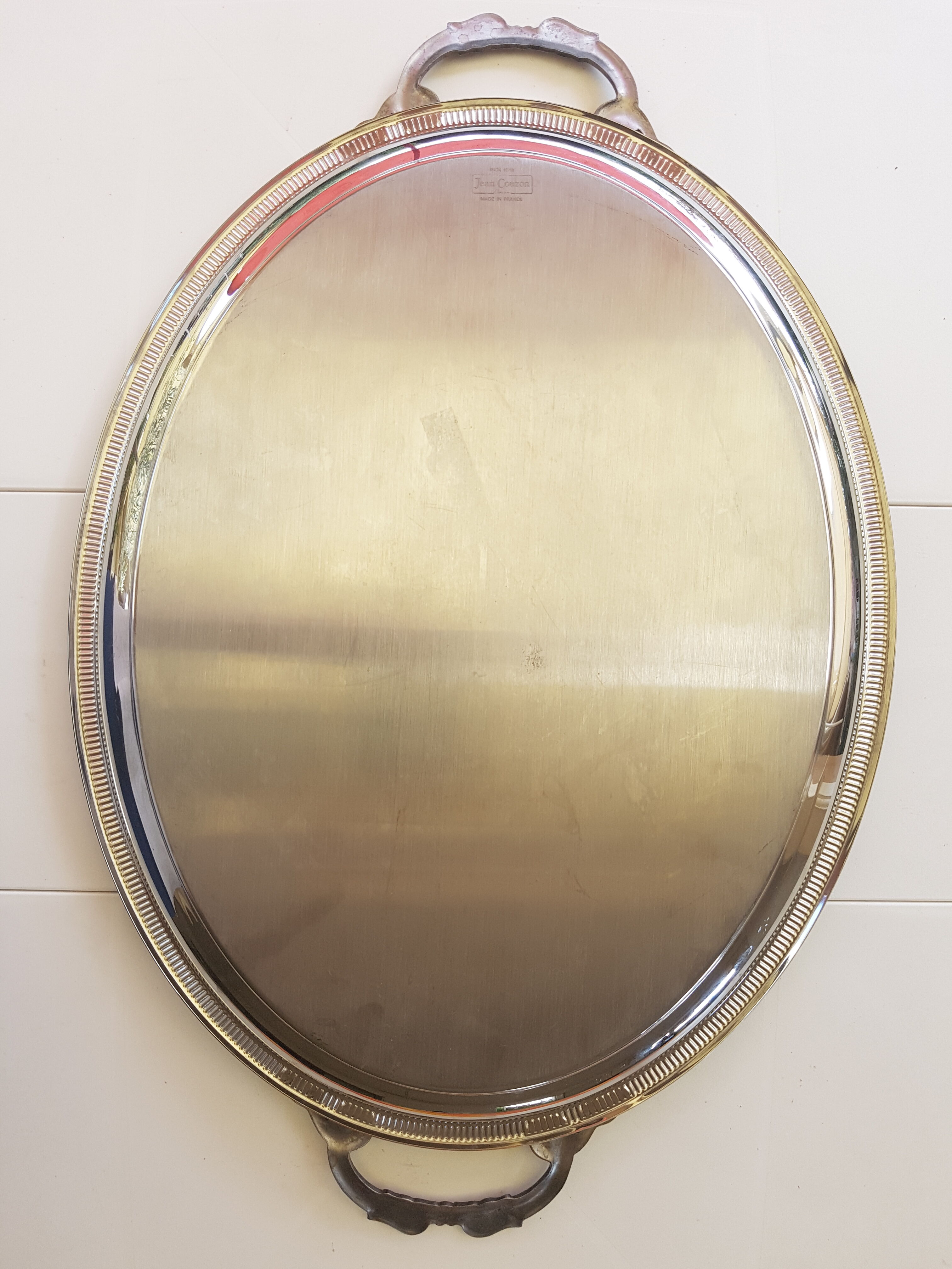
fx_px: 953
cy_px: 634
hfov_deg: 53.1
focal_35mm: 26
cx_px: 476
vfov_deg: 67.3
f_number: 1.7
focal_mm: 4.2
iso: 50
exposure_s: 1/100
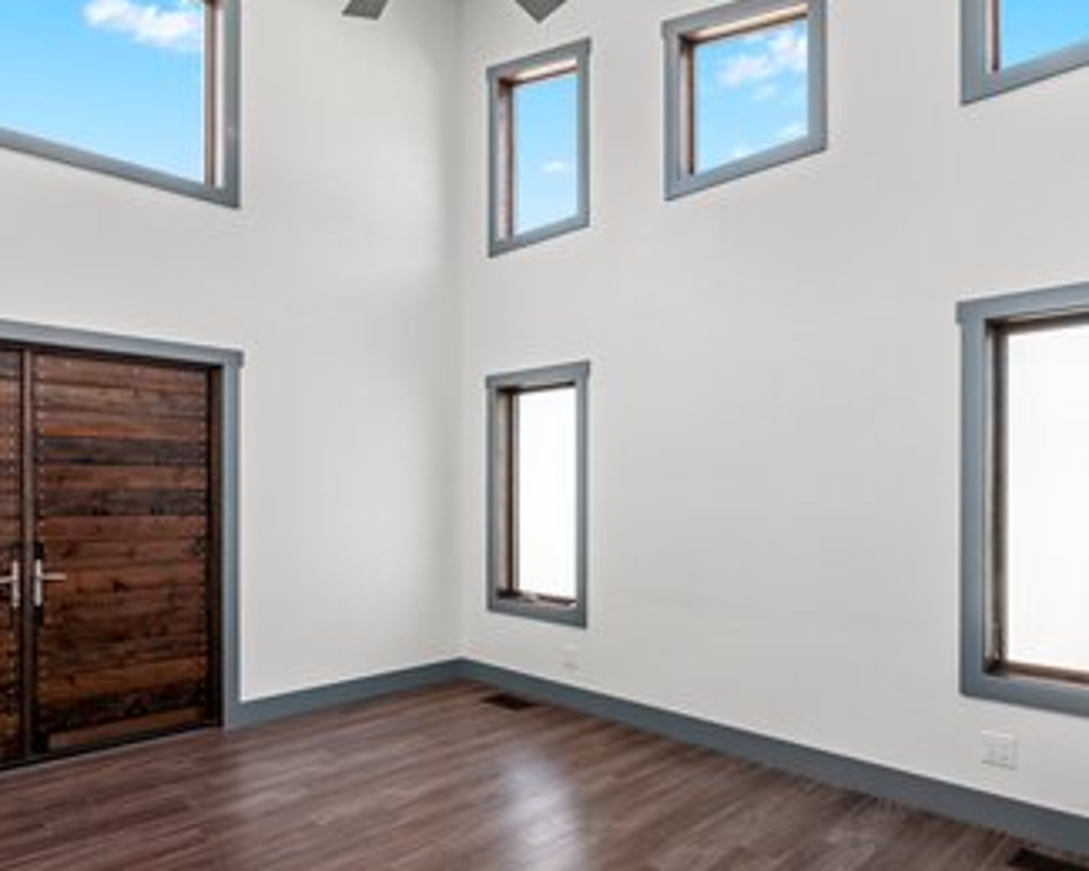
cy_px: 494
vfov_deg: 58.6
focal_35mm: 24
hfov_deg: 70.2
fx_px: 774
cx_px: 580
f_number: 8
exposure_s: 1/30
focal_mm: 13
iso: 100
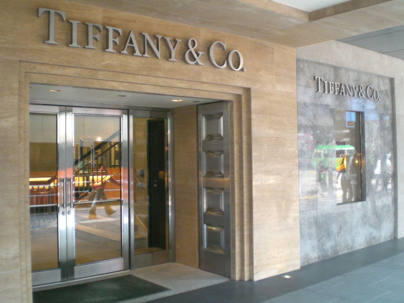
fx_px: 443
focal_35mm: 38
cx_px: 202
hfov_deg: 49.0
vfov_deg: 37.7
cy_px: 152
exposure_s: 1/80
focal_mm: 6.3
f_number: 3.1
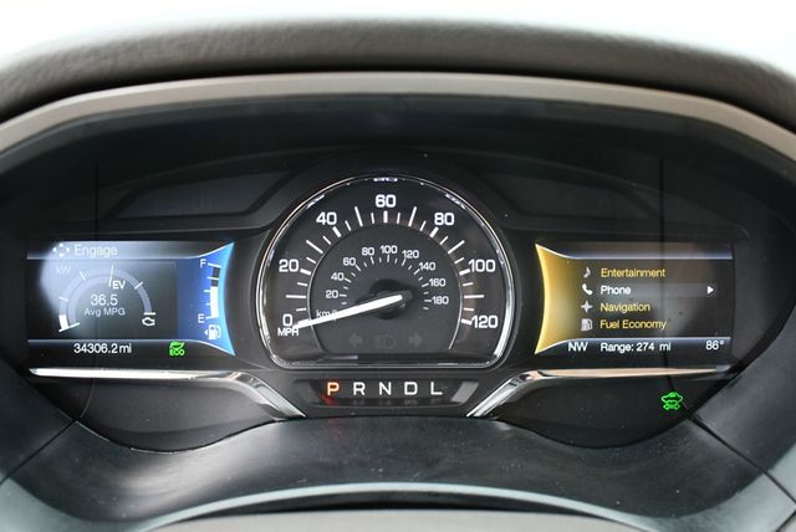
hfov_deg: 48.4
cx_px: 398
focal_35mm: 40
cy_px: 266
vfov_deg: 33.5
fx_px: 885
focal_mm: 20
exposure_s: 1/125
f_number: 3.5
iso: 1000
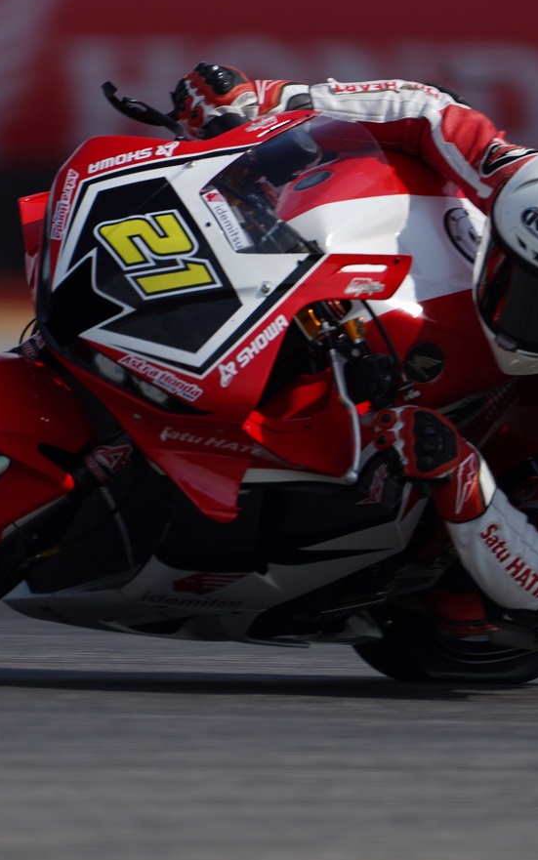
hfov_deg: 1.1
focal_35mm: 1155
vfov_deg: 1.8
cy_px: 440
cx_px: 293
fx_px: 27083
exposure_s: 1/500
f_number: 7.1
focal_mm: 600
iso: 80
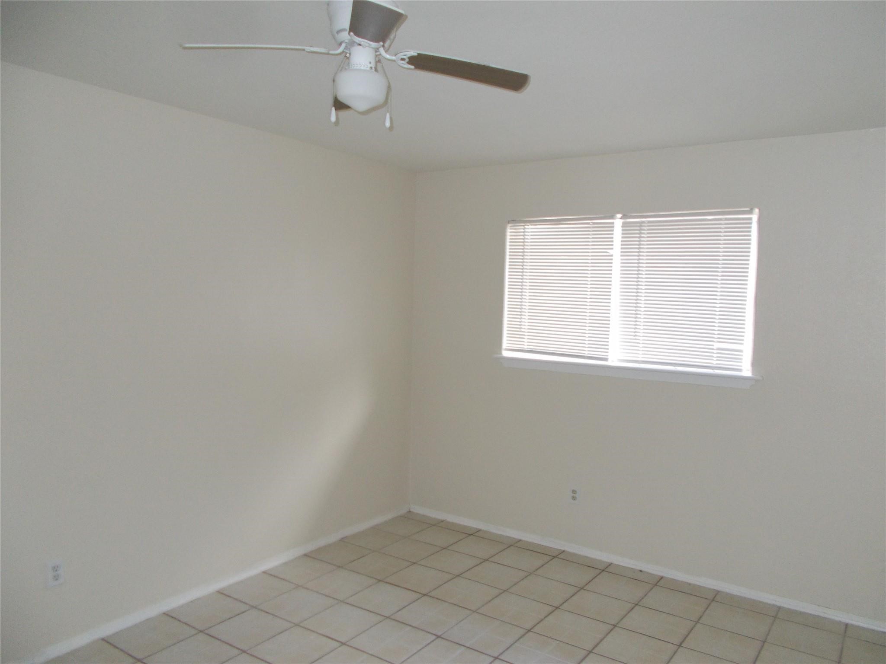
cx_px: 443
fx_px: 665
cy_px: 332
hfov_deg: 67.3
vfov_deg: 53.1
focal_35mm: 26
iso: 200
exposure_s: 1/25
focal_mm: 4.6
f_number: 3.2
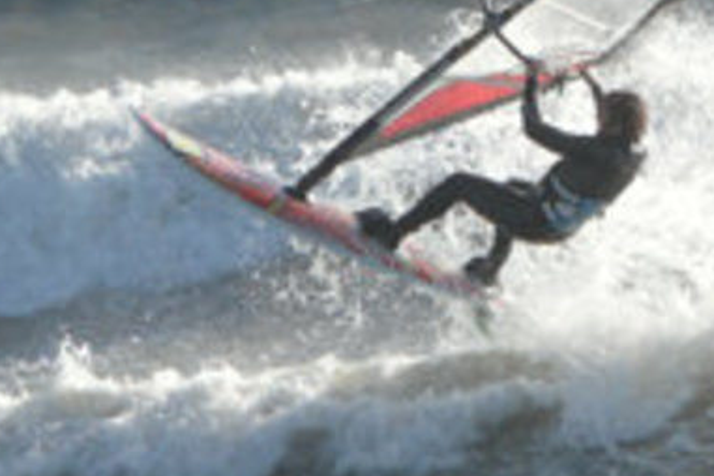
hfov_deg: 2.8
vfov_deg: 1.9
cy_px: 148
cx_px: 605
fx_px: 14616
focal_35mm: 737
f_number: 4.5
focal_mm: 48.2
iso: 125
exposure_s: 1/1000
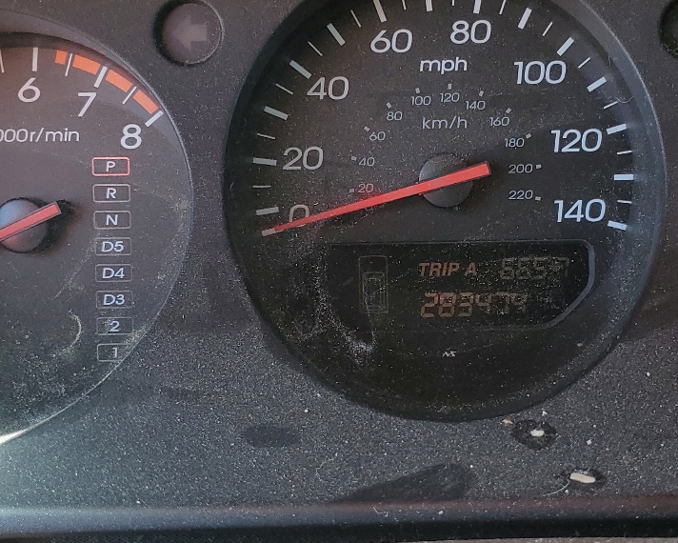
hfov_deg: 32.7
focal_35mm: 57
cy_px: 287
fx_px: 1144
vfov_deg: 26.7
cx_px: 454
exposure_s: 1/185
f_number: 1.5
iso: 50
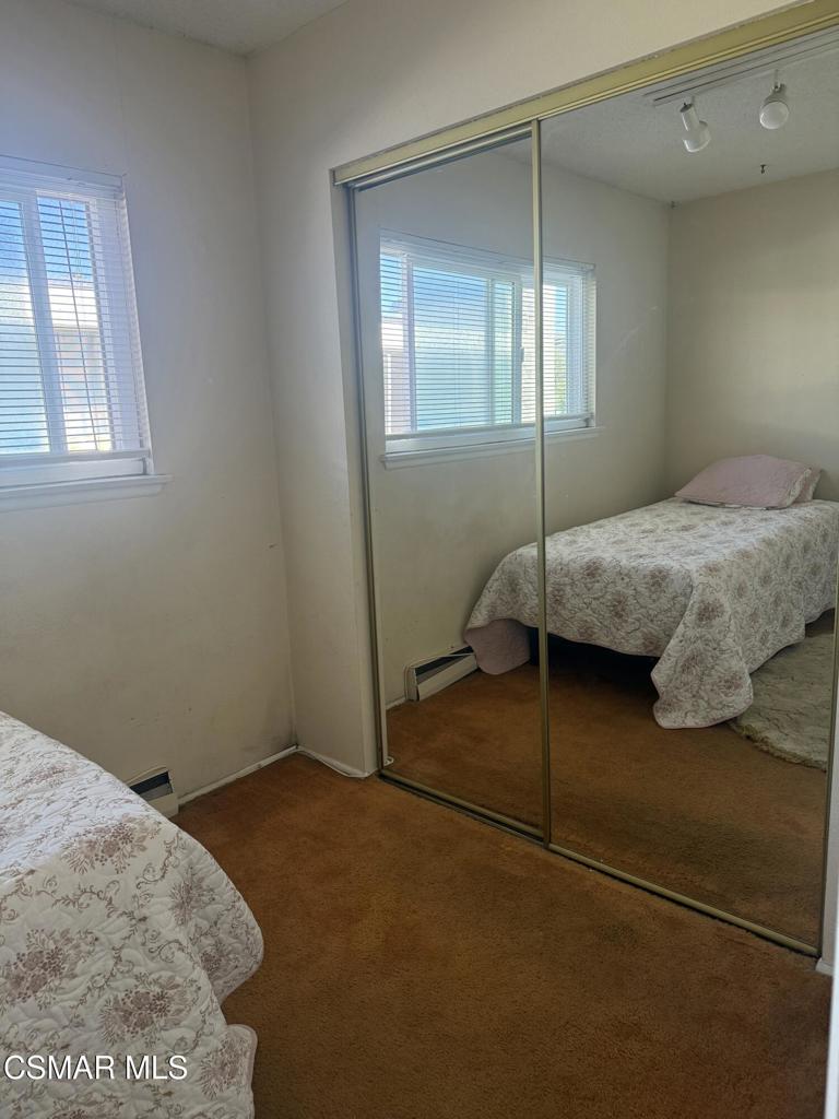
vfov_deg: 71.6
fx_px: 776
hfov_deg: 56.8
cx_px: 420
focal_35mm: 24
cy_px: 560
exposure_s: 1/199
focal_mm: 6.76
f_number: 1.78
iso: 200
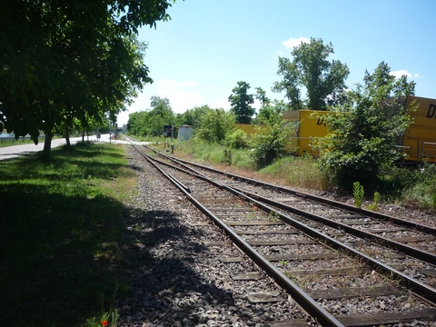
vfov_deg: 44.2
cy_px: 164
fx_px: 403
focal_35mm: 32
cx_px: 218
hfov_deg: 56.8
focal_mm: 5.2
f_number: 4
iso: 100
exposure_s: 1/400
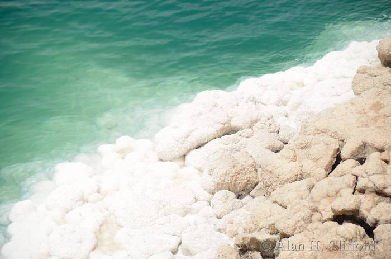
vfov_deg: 6.1
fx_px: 2438
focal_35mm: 225
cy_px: 130
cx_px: 196
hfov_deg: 9.2
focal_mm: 150
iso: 100
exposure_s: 1/500
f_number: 5.6
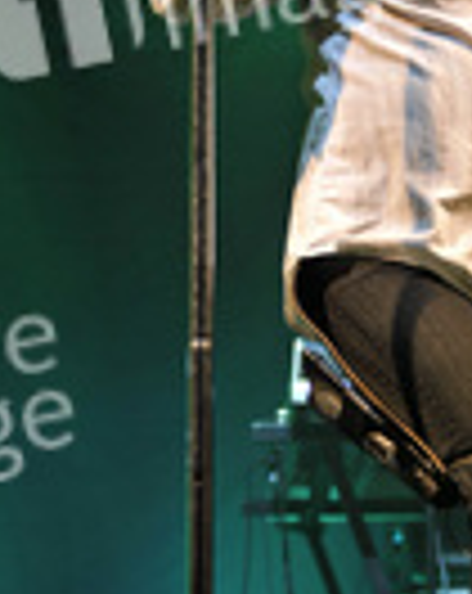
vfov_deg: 14.7
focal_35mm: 131
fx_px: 2295
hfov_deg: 11.7
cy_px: 198
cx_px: 333
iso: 400
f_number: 3.2
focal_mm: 46
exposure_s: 1/250
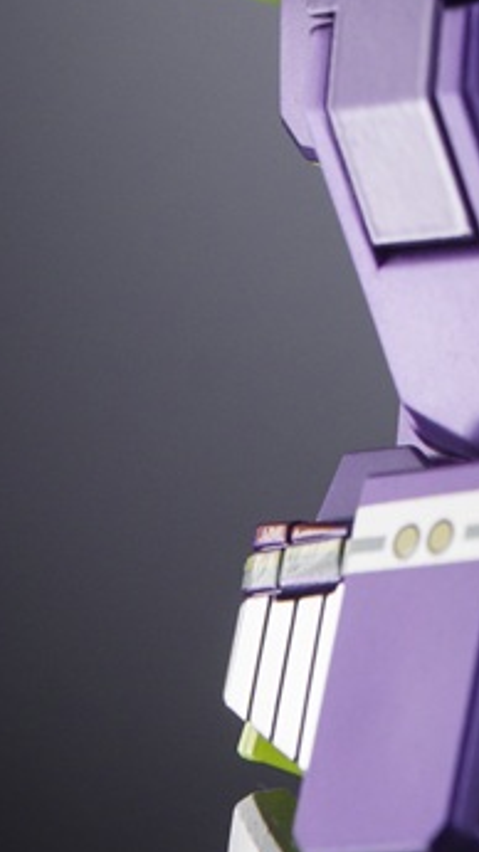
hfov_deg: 4.9
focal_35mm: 246
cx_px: 563
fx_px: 5556
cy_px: -96
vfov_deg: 8.7
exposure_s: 1/40
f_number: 9
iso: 500
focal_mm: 60
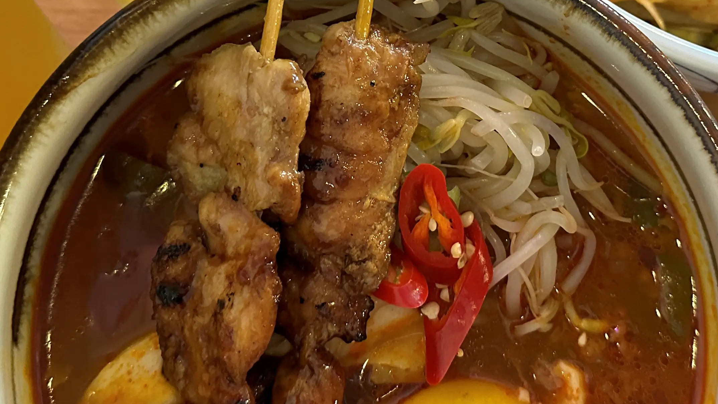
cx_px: 433
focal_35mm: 49
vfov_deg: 23.8
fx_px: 933
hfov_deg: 41.9
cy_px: 47
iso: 640
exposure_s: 1/60
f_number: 1.78
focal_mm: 6.86
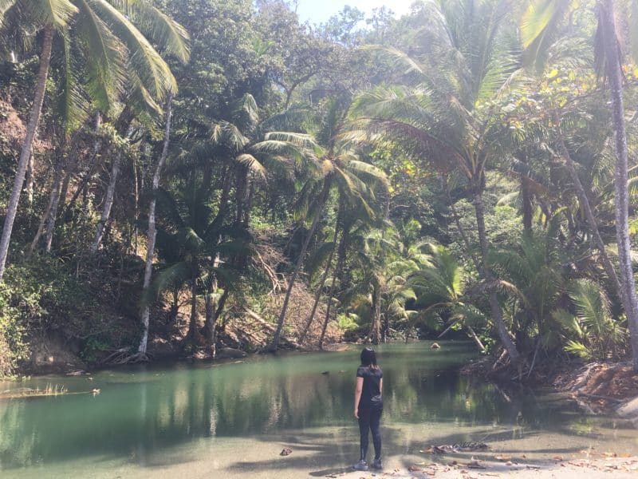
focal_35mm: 29
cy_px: 240
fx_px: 534
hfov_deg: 61.7
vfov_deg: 48.2
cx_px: 319
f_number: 2.2
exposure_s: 1/490
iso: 25
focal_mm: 4.15
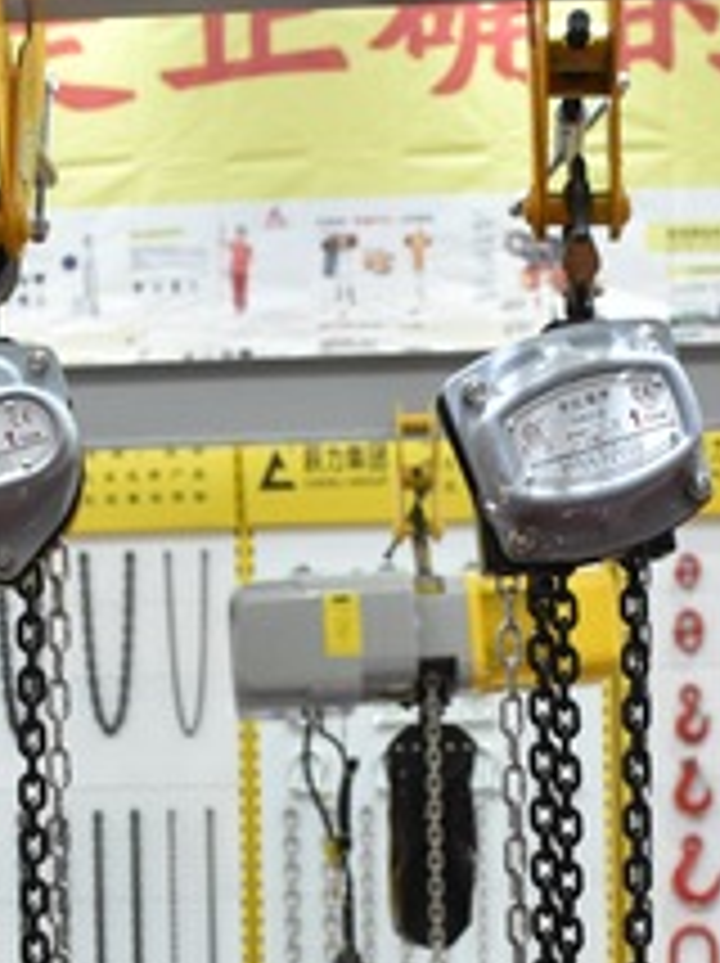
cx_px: 266
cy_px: 819
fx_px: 2529
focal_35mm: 91
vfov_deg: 21.2
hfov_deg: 16.2
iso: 2000
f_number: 4
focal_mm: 18
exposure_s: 1/160
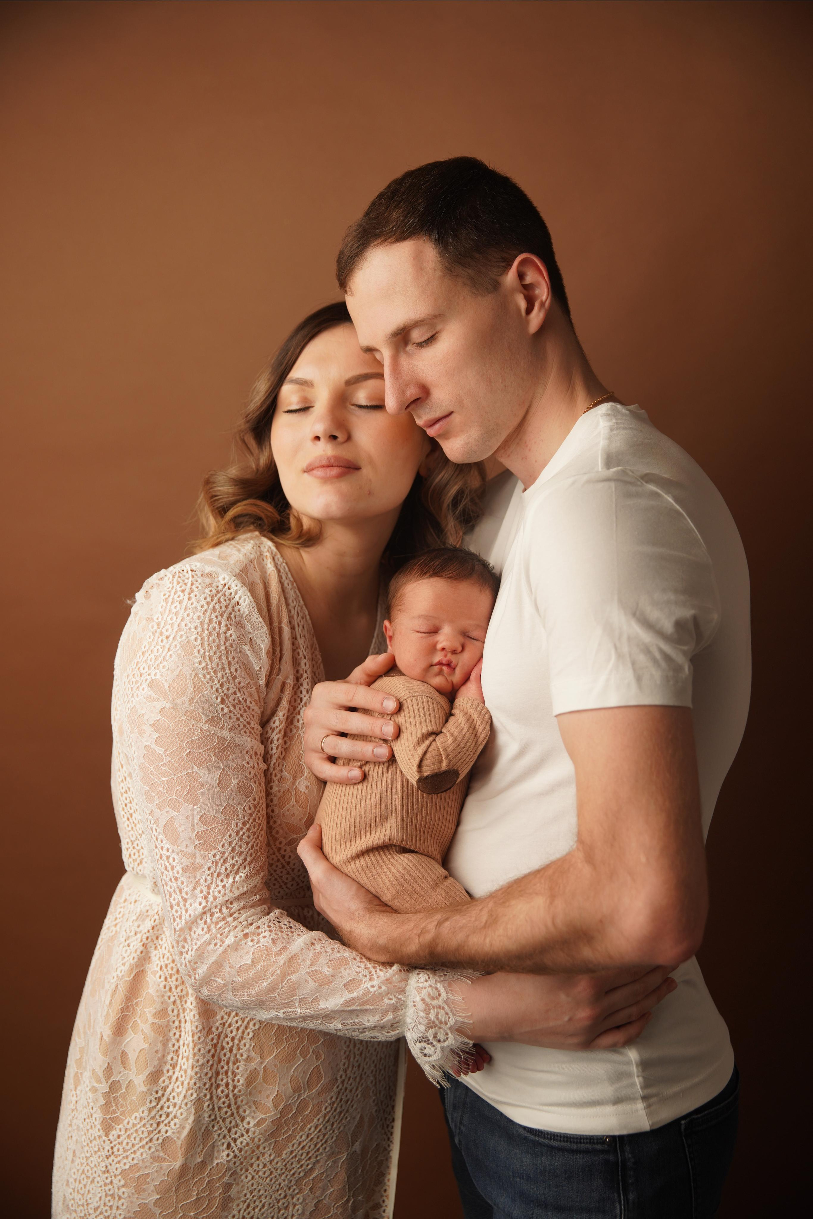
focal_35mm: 44
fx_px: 1490
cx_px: 406
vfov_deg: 44.5
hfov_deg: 30.5
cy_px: 610
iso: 320
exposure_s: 1/160
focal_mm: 44
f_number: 3.2
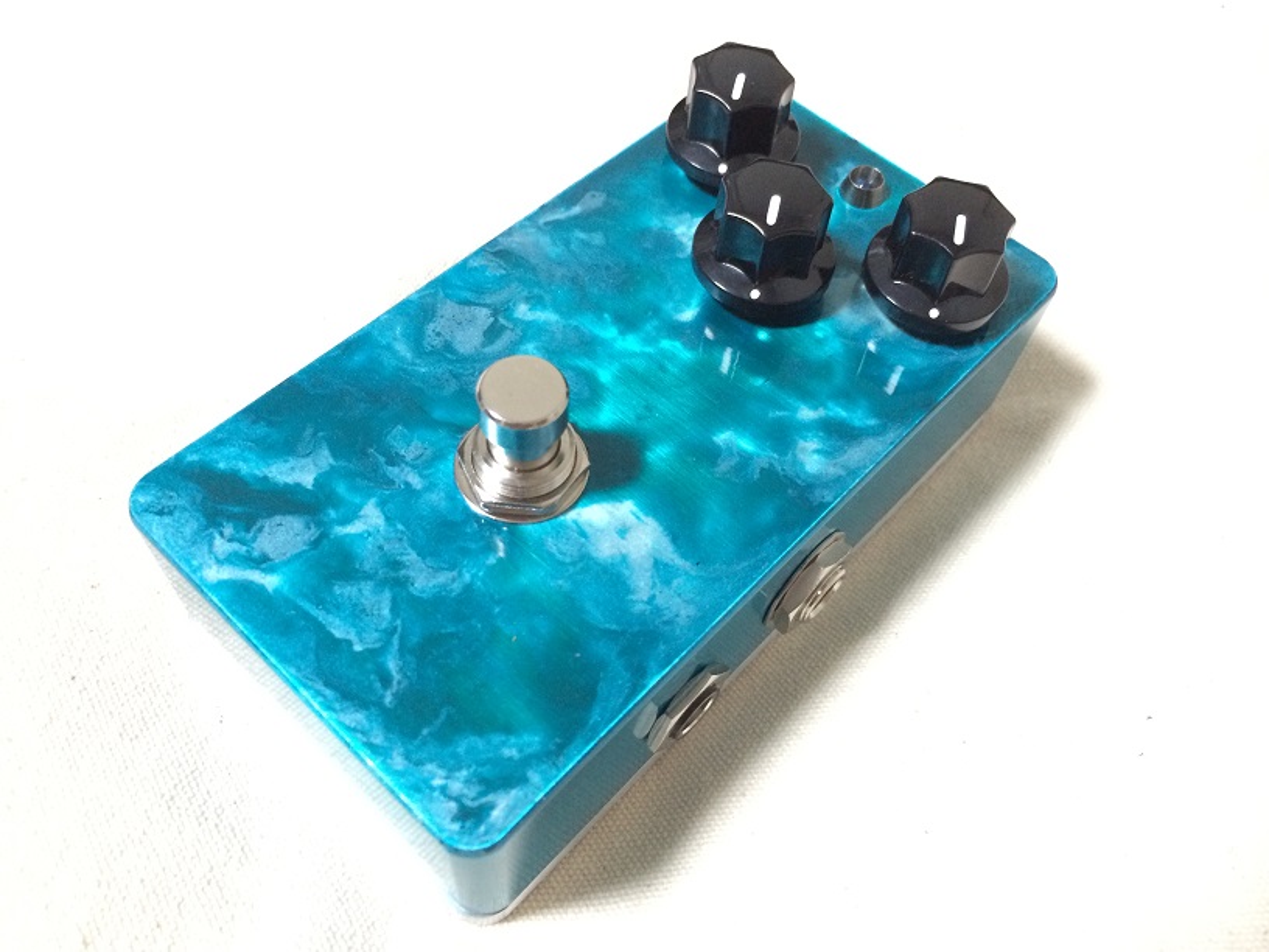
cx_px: 634
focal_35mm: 30
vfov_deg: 46.8
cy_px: 476
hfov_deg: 60.0
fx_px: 1100
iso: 320
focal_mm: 4.12
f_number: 2.2
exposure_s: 1/25
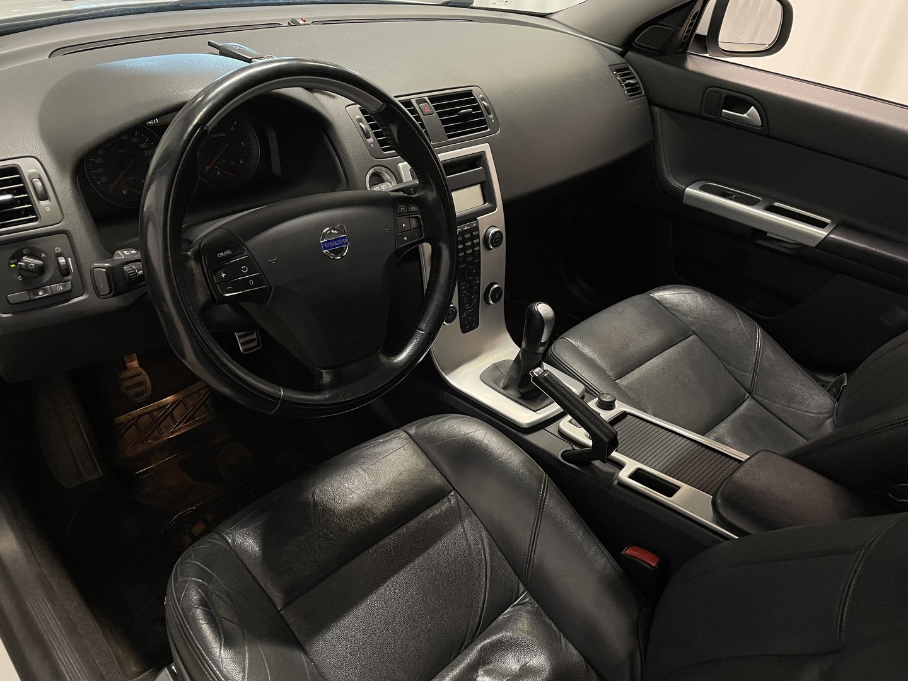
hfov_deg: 67.3
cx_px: 454
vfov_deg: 53.1
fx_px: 682
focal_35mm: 26
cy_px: 340
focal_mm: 4.2
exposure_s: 1/50
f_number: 1.6
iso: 160
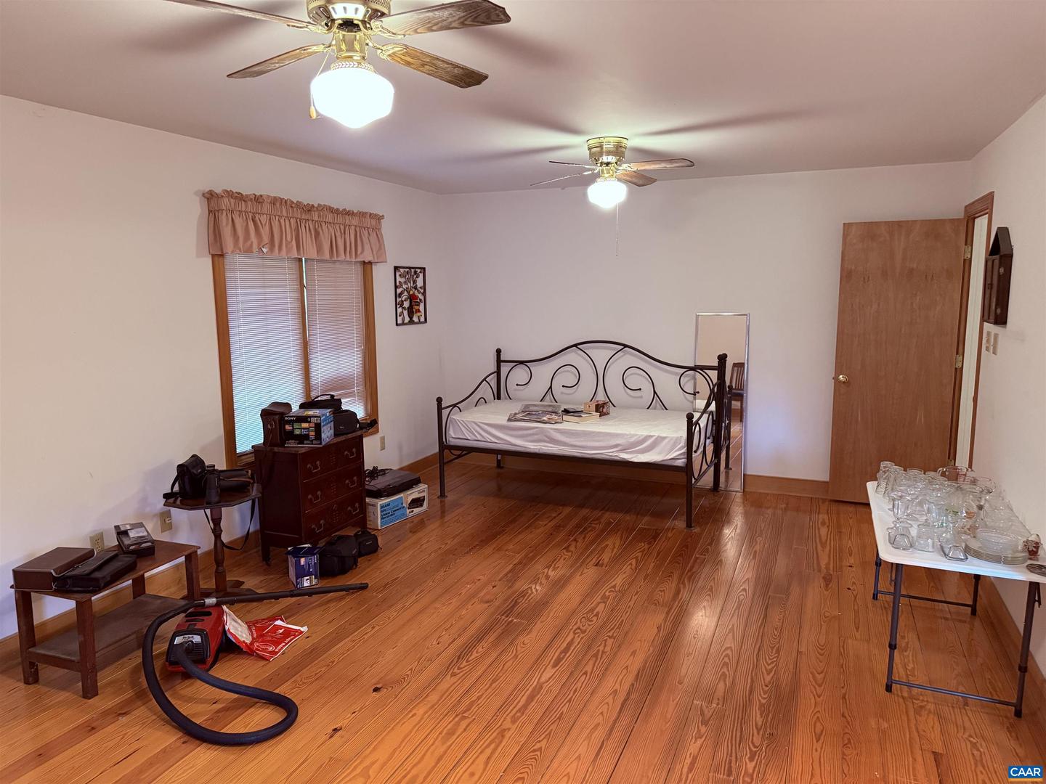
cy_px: 392
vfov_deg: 56.8
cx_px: 523
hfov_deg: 71.6
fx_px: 725
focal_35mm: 24
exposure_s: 1/60
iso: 640
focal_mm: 6.76
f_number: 1.78
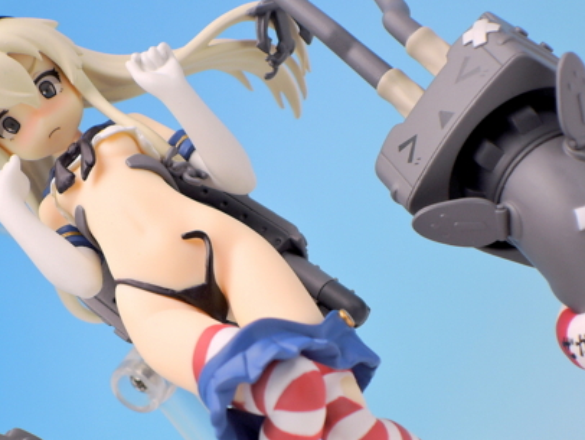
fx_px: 2621
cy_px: 293
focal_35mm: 155
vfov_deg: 9.6
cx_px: 207
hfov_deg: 12.7
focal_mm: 22.4
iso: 80
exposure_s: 1/4
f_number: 5.2
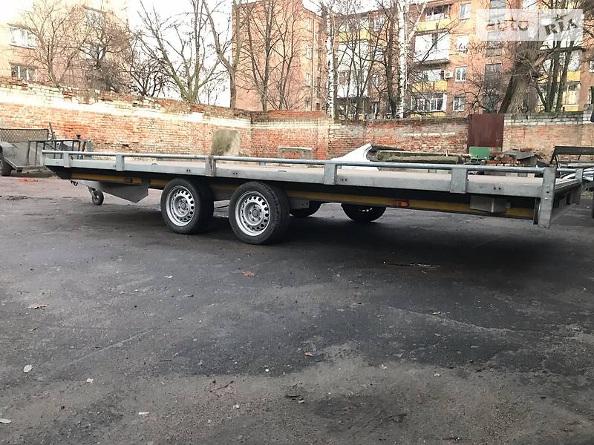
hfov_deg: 63.4
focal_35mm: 28
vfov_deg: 49.7
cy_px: 222
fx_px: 480
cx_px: 297
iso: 80
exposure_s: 1/17
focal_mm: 4
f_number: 1.8
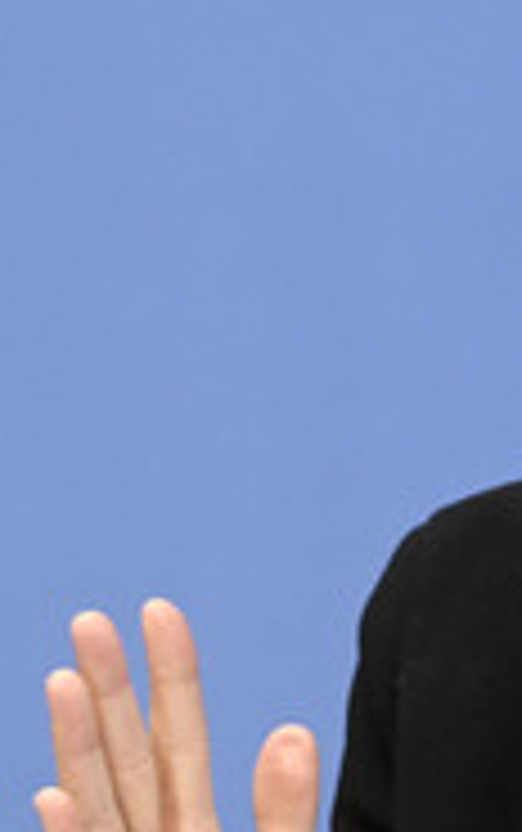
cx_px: 875
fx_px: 6540
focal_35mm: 288
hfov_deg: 4.5
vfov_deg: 7.3
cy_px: 328
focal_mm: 116
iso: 5000
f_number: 5.6
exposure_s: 1/640
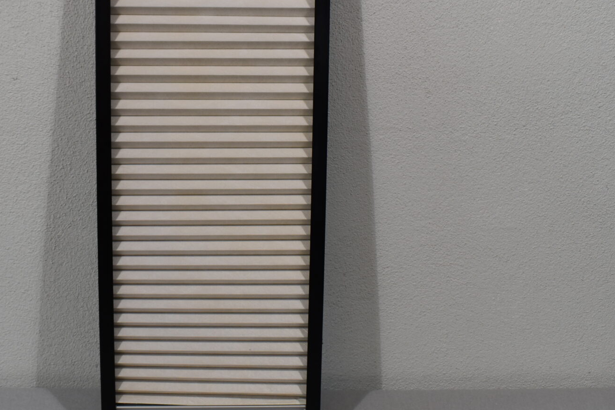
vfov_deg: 25.3
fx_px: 906
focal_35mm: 53
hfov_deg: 37.2
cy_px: 118
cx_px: 216
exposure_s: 1/125
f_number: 5.6
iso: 220
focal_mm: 18
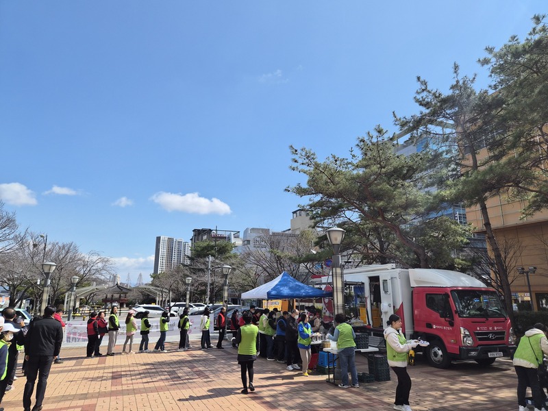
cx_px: 274
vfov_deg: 58.9
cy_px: 206
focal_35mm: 23
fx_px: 364
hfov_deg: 73.9
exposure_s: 1/5824
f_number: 1.8
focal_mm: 5.4
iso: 80
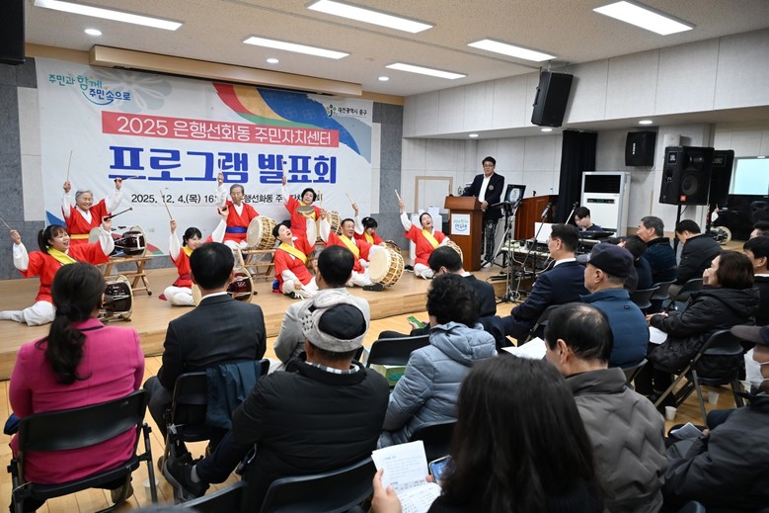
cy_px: 256
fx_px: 513
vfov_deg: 53.1
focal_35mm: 24
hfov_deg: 73.8
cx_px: 384
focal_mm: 24
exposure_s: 1/250
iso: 2500
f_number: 5
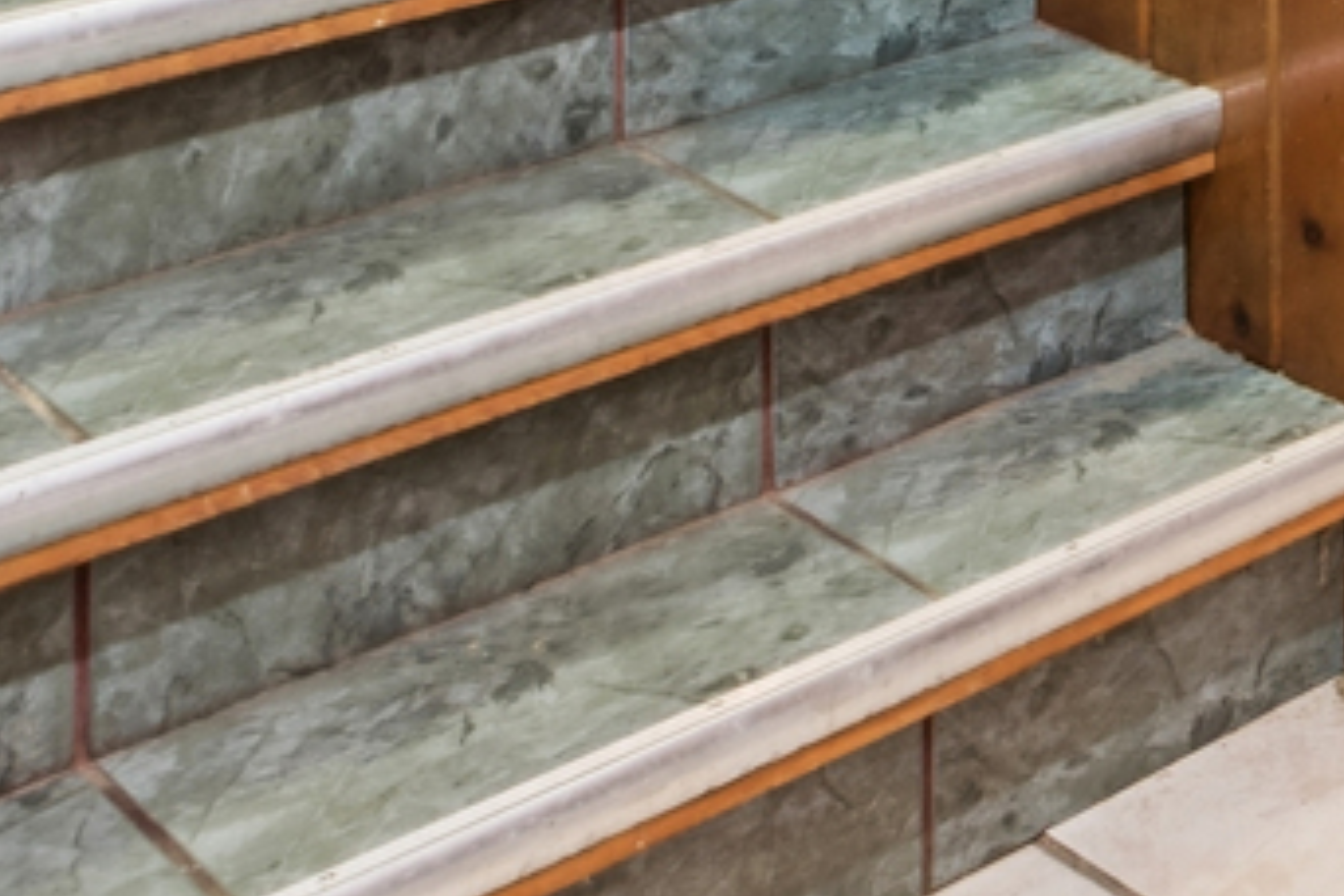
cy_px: -959
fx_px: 2650
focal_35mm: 71
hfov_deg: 18.4
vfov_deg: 15.1
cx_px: 2700
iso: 400
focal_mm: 15
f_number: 8
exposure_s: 1
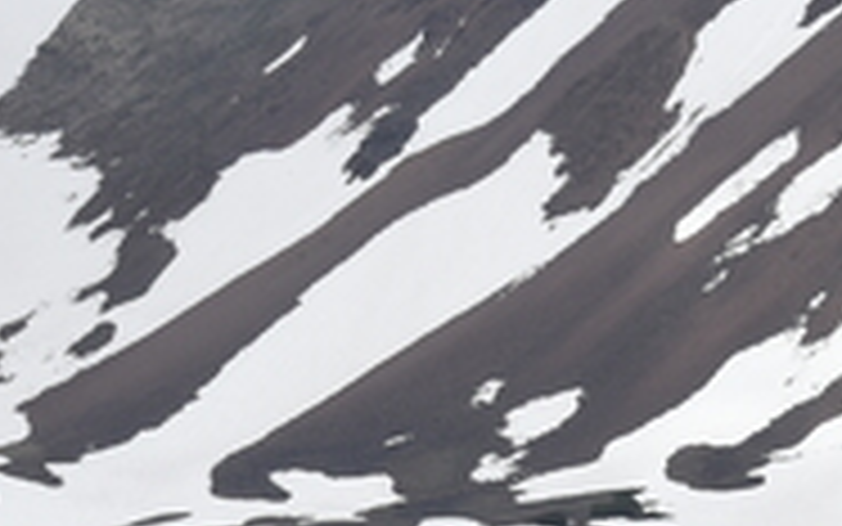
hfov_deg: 3.9
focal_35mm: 545
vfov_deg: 2.4
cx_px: 653
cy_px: 787
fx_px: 12510
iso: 100
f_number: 9
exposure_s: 1/320
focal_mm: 78
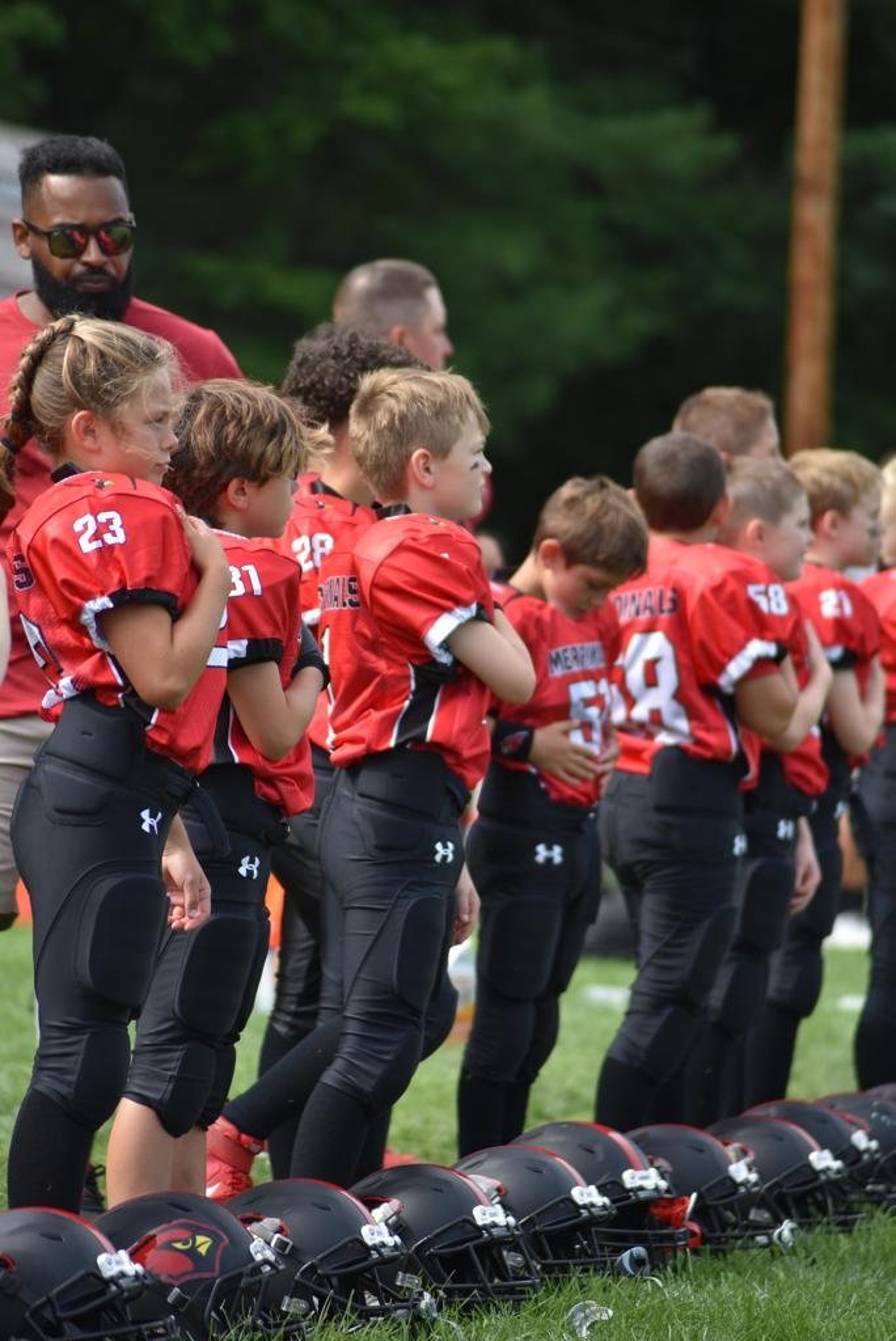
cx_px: 448
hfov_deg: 7.1
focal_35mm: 195
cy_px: 670
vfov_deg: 10.5
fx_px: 7270
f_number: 4.8
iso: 400
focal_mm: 195
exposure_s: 1/1000
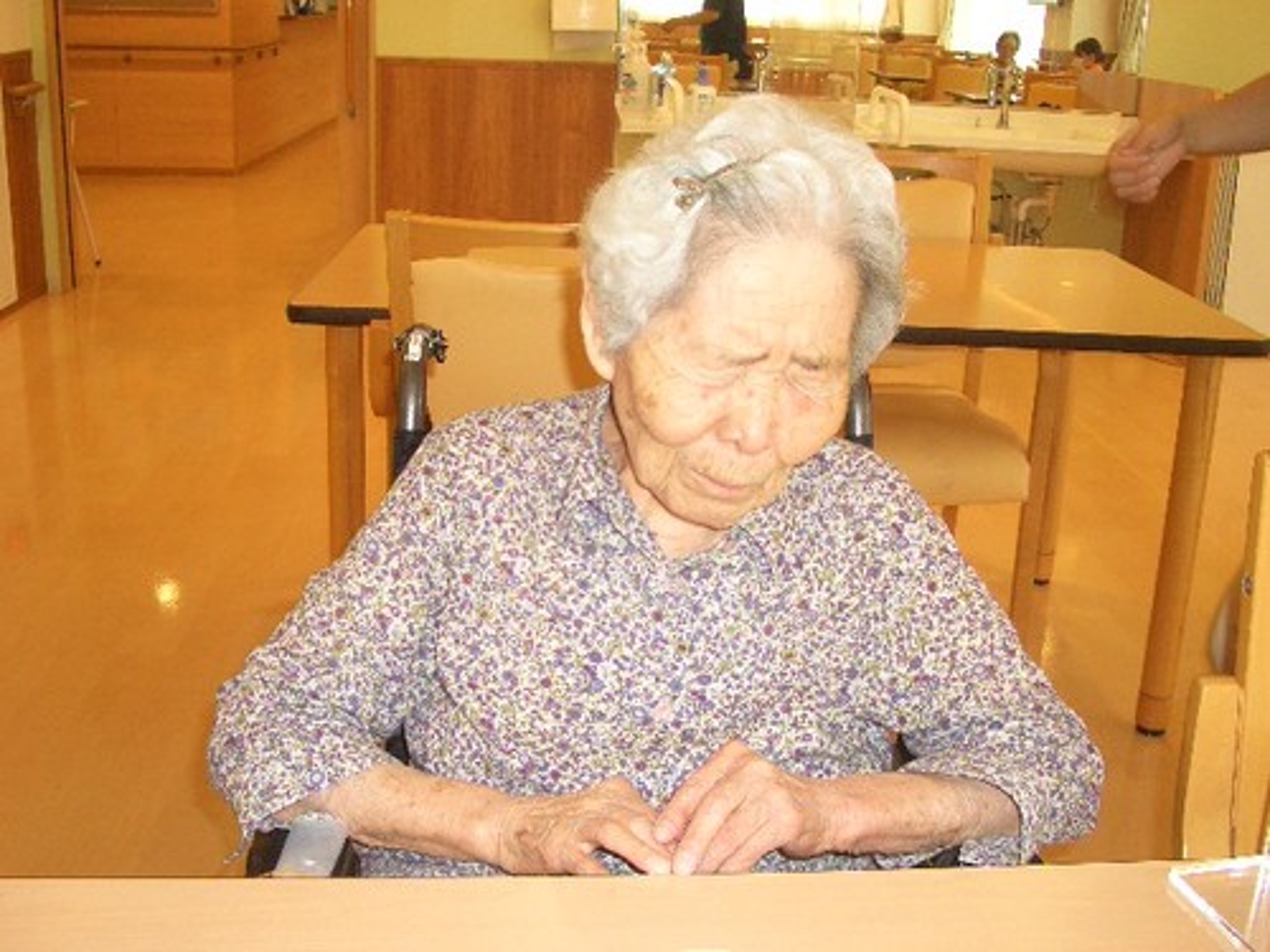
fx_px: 1504
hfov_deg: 45.8
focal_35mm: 41
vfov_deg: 35.1
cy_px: 476
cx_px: 635
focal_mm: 6.8
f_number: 2.8
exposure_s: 1/60
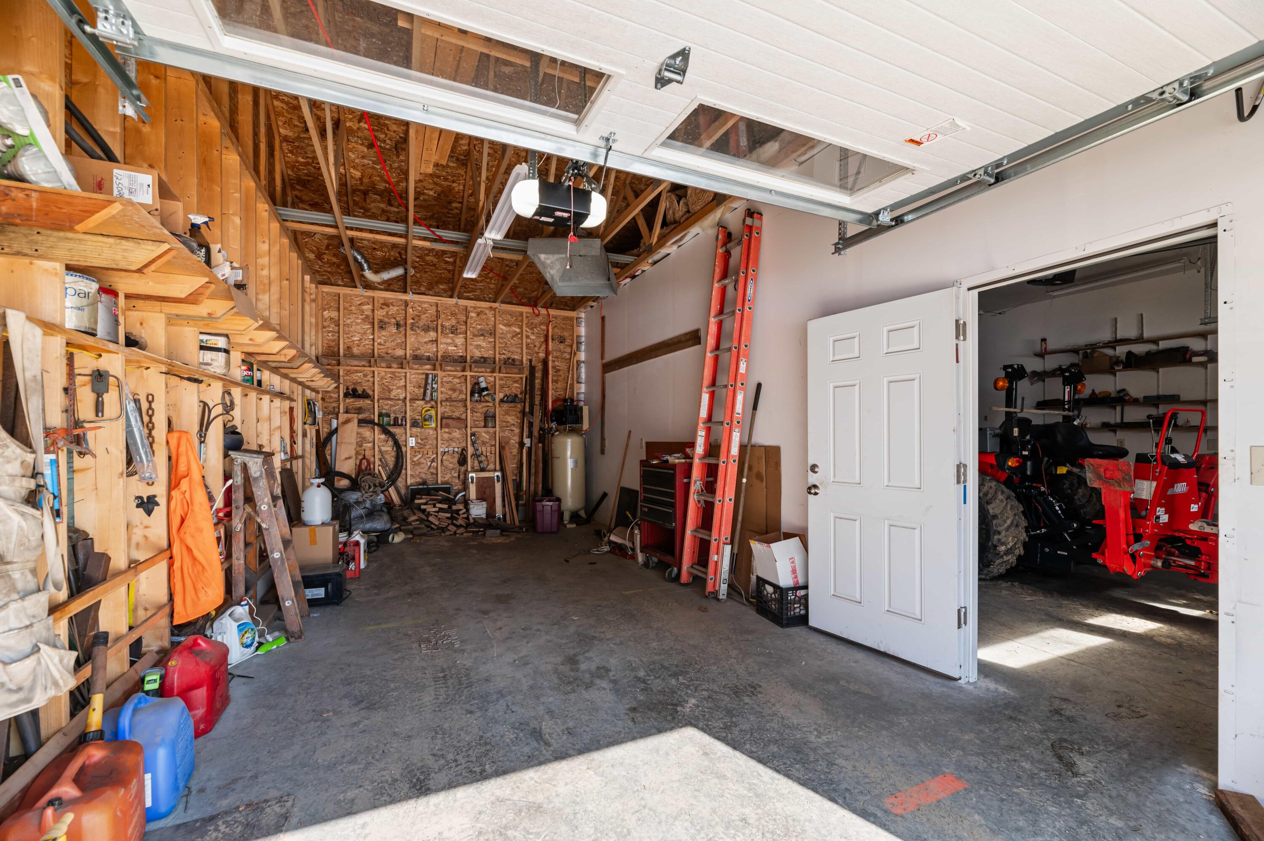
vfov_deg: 81.1
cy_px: 420
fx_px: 491
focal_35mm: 14
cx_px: 632
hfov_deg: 104.3
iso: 800
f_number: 8
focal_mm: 14
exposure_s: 1/100
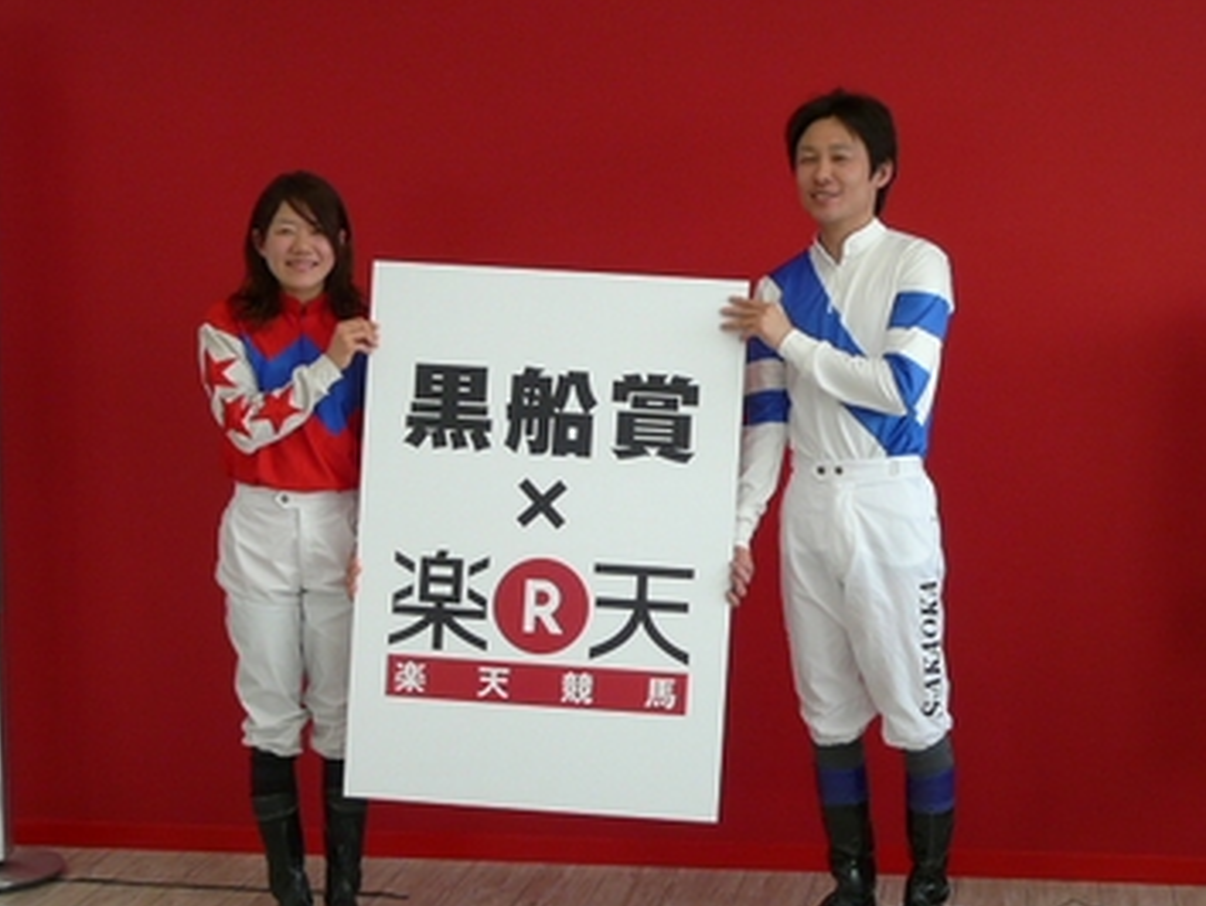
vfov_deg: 18.9
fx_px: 2719
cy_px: 477
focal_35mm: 78
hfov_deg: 25.0
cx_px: 593
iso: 100
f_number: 3.2
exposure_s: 1/60
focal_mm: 7.4
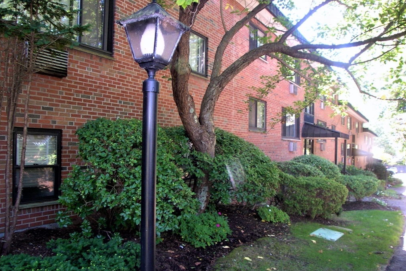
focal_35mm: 40
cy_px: 147
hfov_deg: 48.5
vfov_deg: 33.4
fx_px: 451
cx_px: 202
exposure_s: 1/30
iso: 100
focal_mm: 8
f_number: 2.8
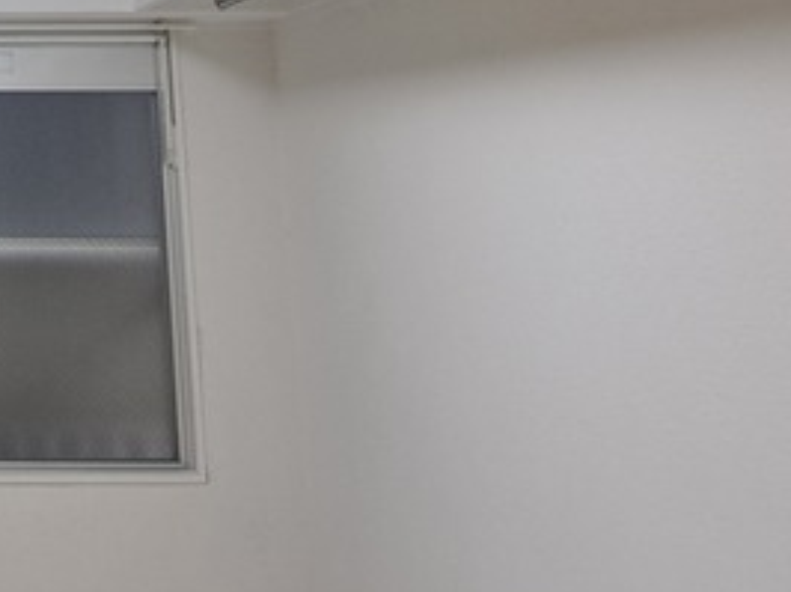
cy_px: -202
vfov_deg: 25.8
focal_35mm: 47
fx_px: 1073
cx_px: -113
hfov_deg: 34.1
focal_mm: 1.74
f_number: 2.2
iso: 125
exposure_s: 1/50
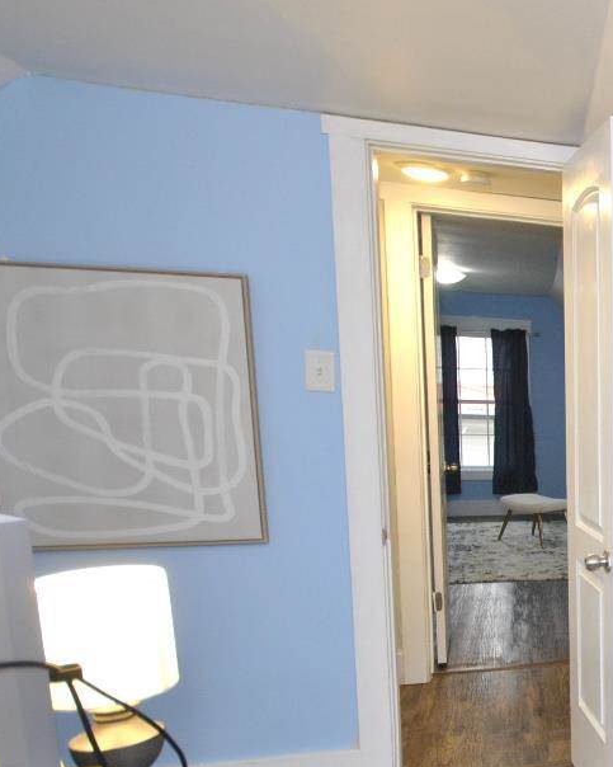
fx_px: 794
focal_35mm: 35
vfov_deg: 50.6
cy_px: 513
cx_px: 845
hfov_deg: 30.5
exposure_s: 1/30
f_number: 4
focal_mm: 10
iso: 400
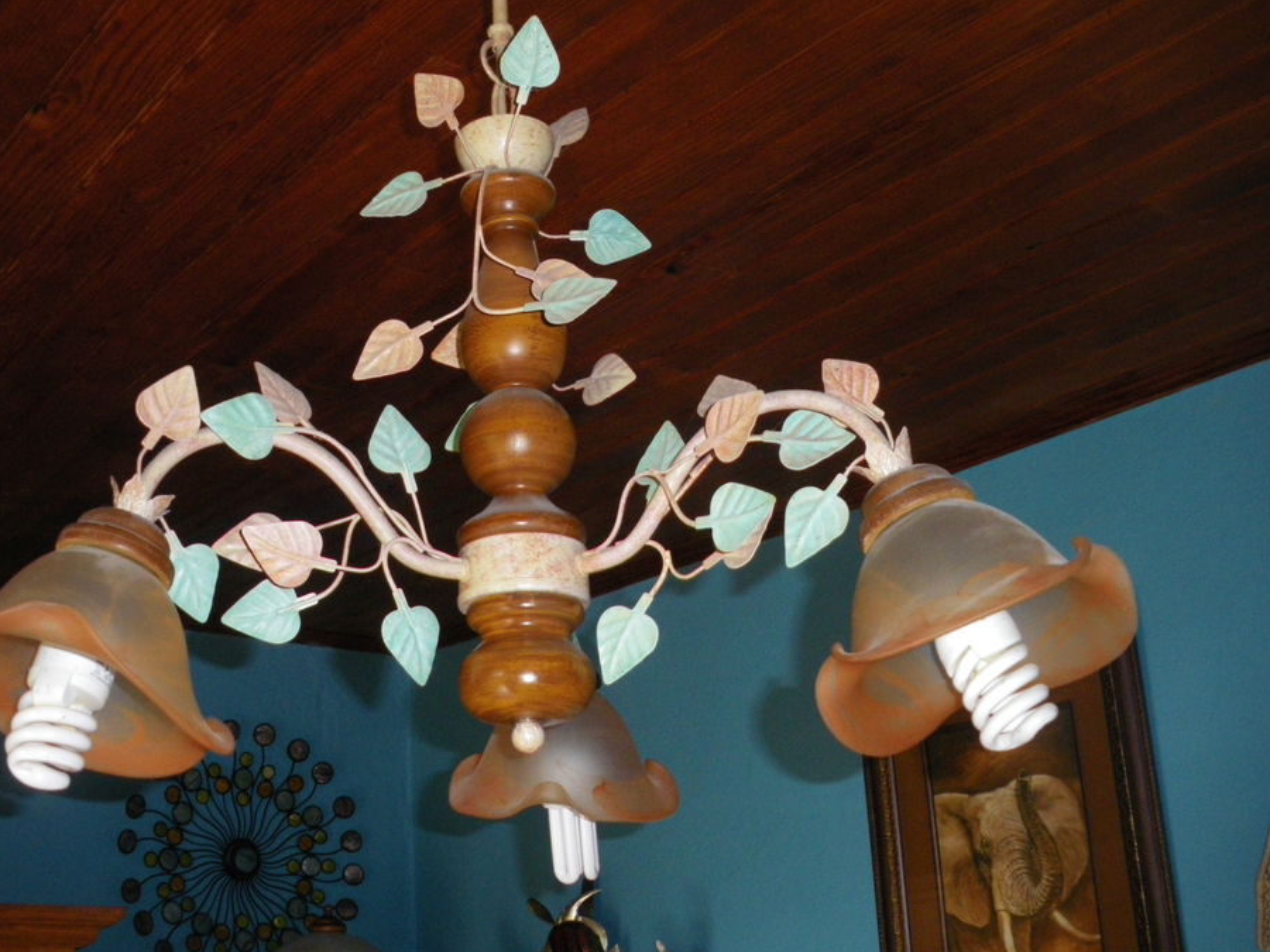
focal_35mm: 40
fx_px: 1468
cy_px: 502
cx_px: 590
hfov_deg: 46.8
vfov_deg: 35.9
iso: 400
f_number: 3.5
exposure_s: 1/50
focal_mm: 6.3
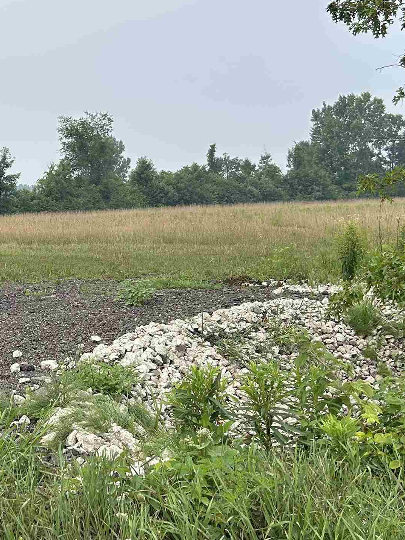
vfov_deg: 34.3
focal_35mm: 56
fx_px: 873
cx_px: 16
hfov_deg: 25.1
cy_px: 274
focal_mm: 5.7
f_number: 1.5
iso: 50
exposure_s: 1/1838
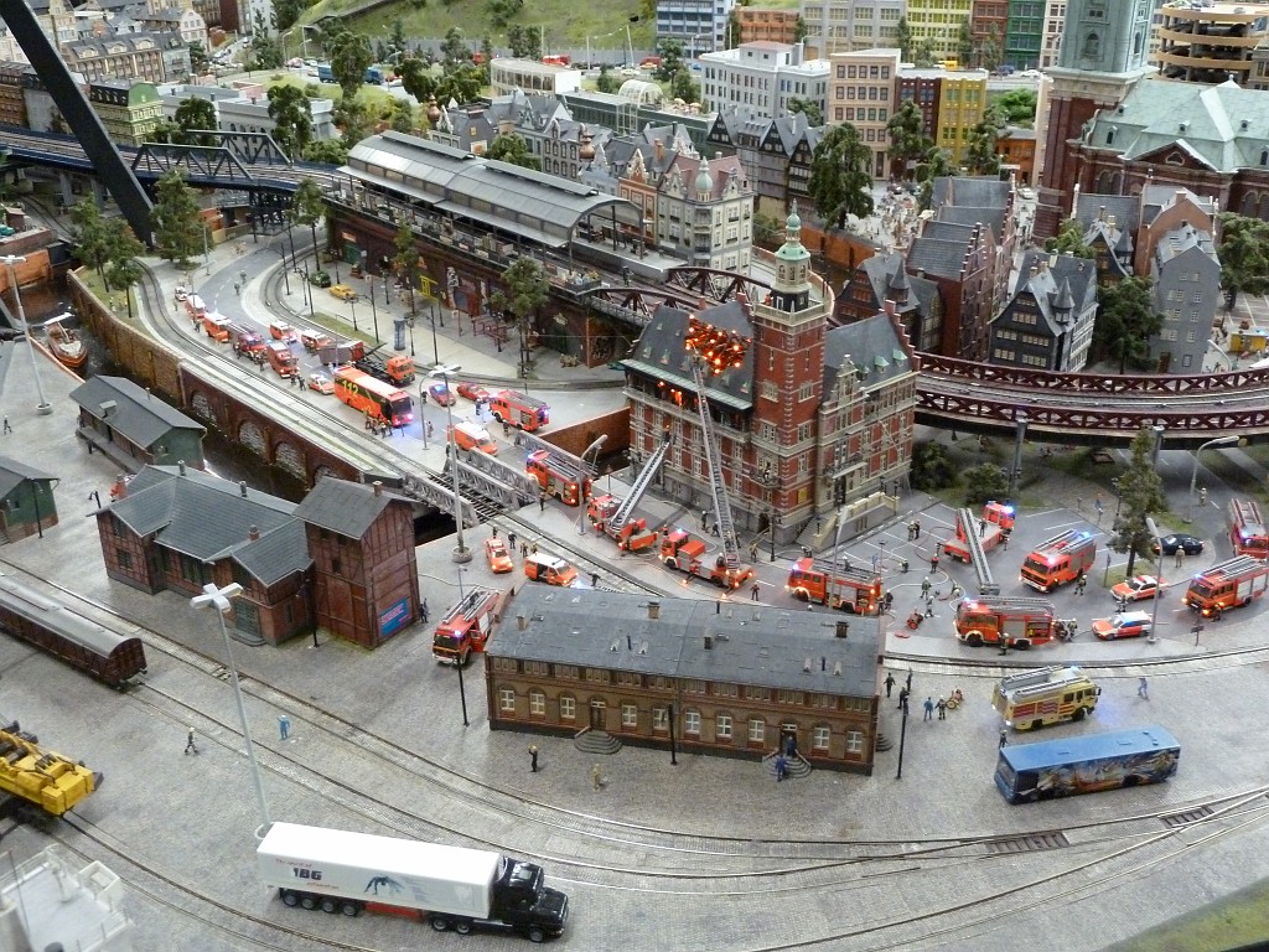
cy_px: 476
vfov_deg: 40.7
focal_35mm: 35
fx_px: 1283
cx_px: 634
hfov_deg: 52.6
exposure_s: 1/15
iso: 640
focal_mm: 5.7
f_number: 3.5
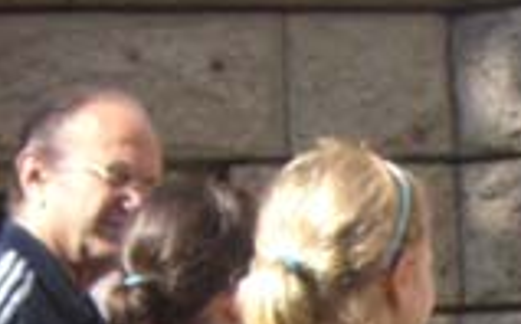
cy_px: 671
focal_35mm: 165
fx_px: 2340
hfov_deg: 12.5
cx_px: 587
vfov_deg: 7.6
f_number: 4.3
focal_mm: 6.2
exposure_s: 1/1250
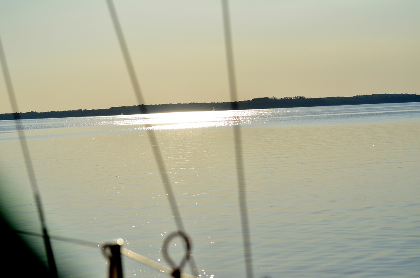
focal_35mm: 123
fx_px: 1432
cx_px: 210
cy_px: 139
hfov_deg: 16.7
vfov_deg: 11.1
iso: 400
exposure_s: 1/8000
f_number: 5
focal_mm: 82
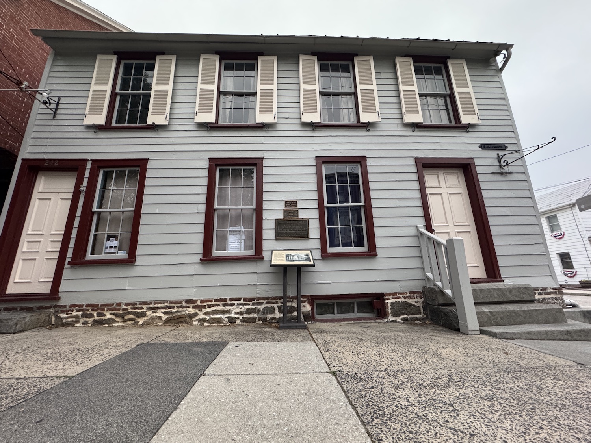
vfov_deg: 85.7
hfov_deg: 102.1
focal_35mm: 14
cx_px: 296
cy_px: 222
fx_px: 239
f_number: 2.2
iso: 400
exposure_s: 1/60
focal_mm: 2.22
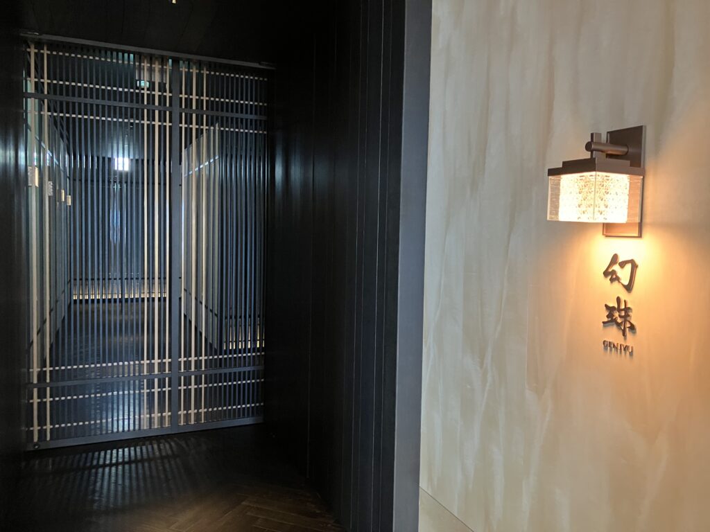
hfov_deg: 63.4
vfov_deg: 49.7
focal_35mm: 28
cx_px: 355
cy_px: 266
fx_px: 574
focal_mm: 3.99
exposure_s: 1/30
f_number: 1.8
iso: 500
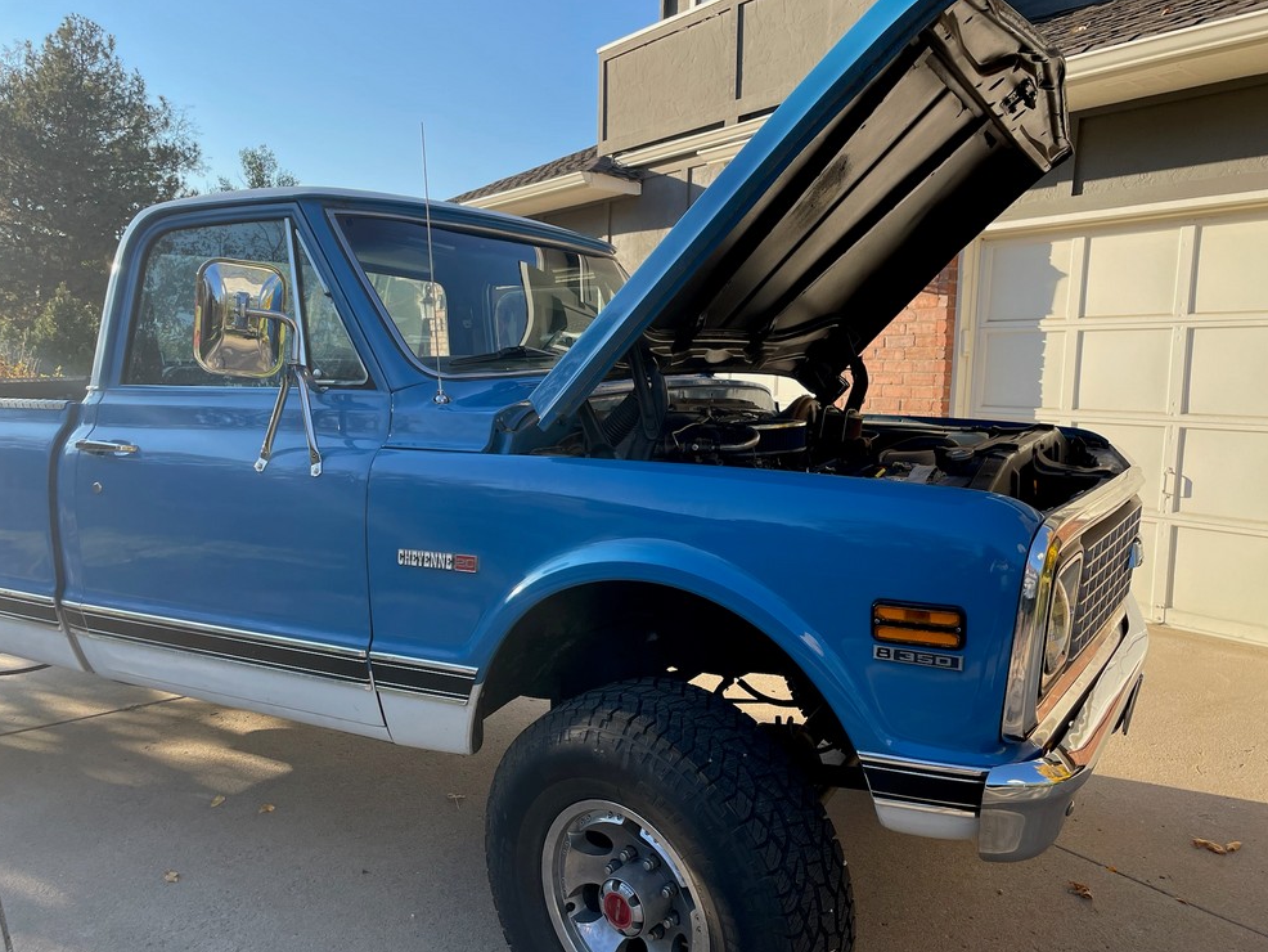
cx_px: 643
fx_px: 989
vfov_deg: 51.4
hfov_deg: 65.3
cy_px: 486
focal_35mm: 27
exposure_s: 1/1159
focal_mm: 4.2
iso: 50
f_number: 1.6
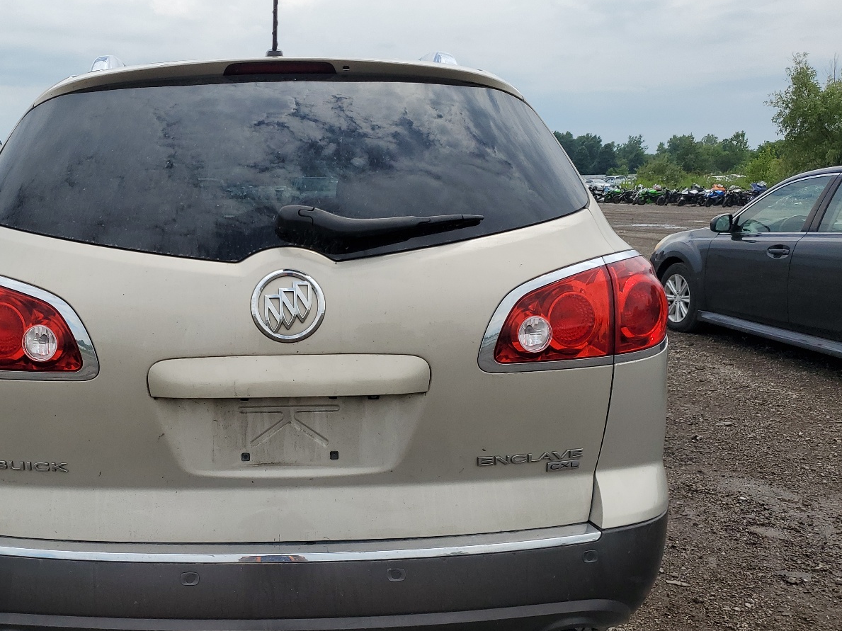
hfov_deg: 51.7
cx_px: 283
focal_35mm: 35
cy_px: 361
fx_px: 851
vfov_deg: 40.6
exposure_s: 1/5000
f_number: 1.5
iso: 50
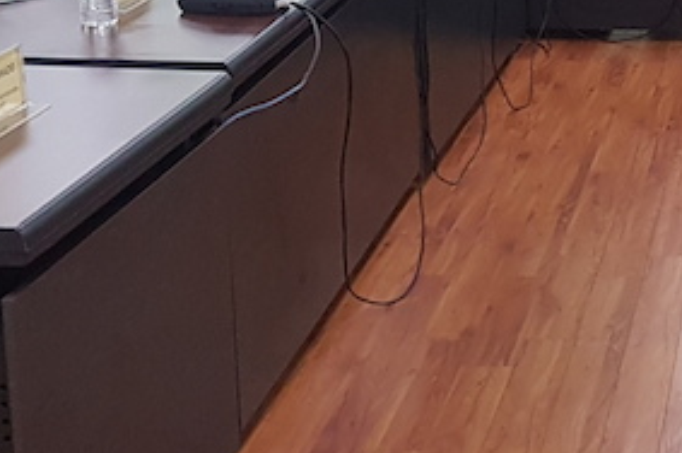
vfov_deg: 13.9
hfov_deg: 19.9
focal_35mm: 98
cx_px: 754
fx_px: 1854
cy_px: 157
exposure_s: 1/60
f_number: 1.7
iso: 160
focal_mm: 4.2
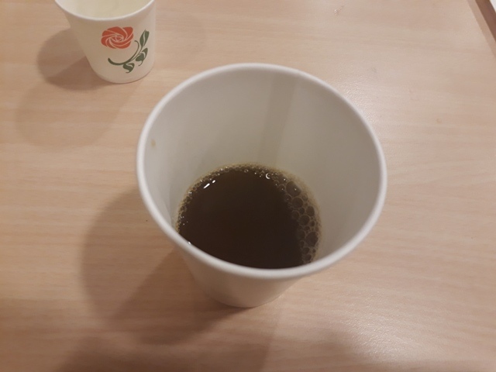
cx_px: 248
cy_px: 186
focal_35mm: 27
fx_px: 387
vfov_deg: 51.4
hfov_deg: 65.3
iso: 160
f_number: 1.7
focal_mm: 3.71
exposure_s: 1/30
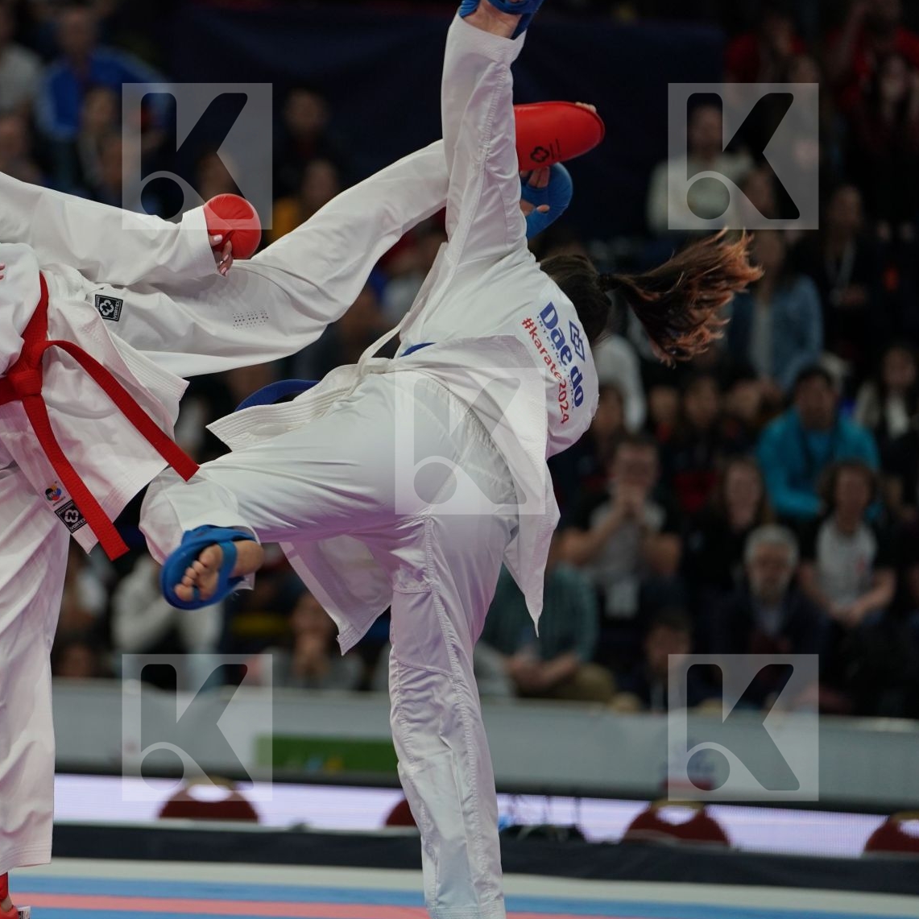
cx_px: 197
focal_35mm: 232
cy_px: 441
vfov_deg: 7.5
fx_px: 6968
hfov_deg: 7.5
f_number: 2.8
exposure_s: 1/1000
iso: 1250
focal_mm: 173
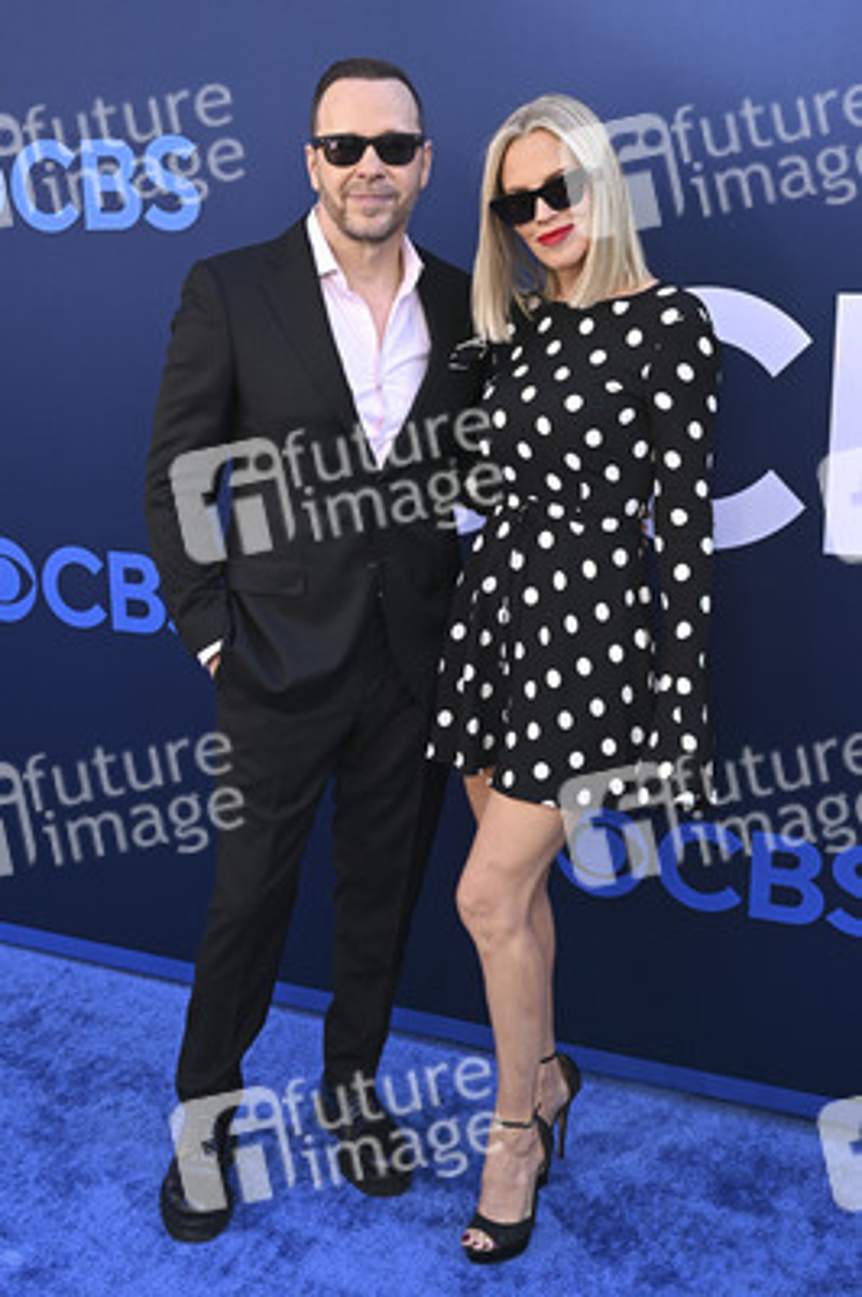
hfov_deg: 34.2
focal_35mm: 39
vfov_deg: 49.6
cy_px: 648
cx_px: 431
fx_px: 1403
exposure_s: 1/200
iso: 320
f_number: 5.6
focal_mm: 39
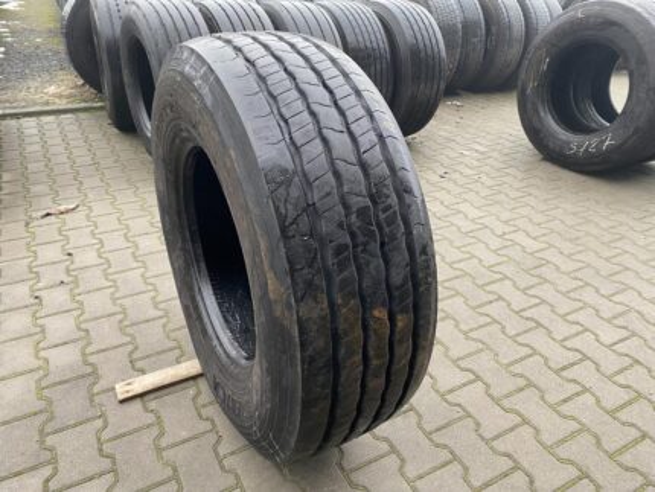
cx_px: 328
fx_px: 492
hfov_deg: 67.3
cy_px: 246
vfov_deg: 53.1
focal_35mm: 26
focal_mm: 4.25
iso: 125
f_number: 1.8
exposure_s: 1/82
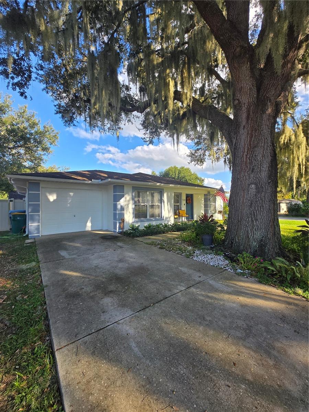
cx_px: 154
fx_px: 155
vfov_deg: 106.2
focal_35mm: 13
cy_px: 206
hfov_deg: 89.9
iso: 25
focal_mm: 1.7
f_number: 2.2
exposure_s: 1/301
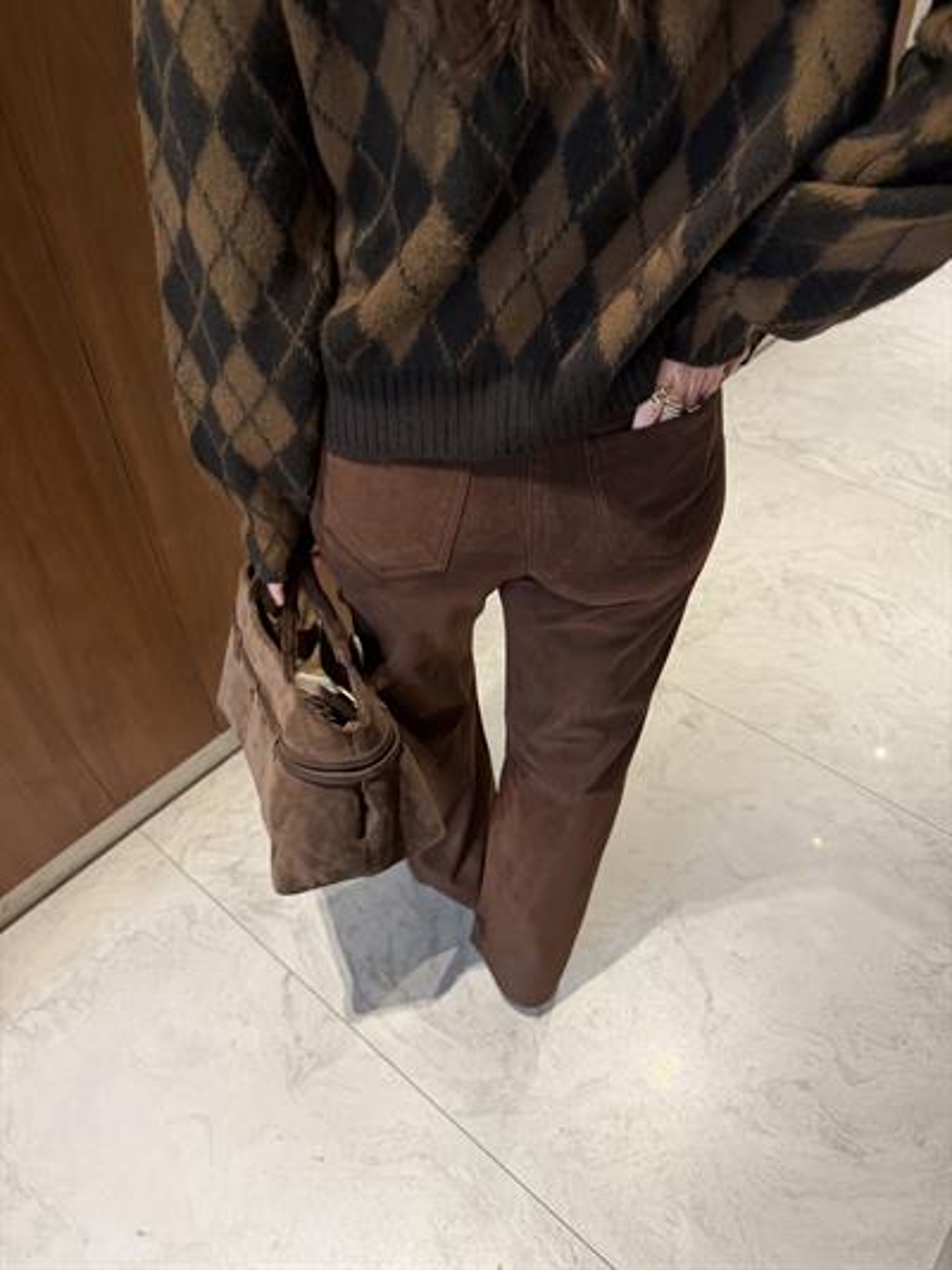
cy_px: 635
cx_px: 476
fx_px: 880
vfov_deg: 71.6
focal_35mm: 24
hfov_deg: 56.8
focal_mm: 6.76
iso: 250
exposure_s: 1/50
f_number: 1.78
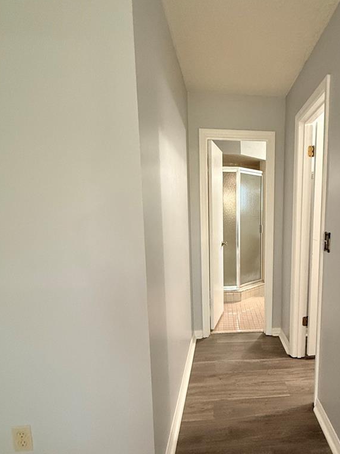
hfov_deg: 58.1
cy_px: 254
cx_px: 253
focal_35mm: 22
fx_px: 288
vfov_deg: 76.1
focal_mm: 2.22
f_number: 2.2
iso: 500
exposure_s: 1/60
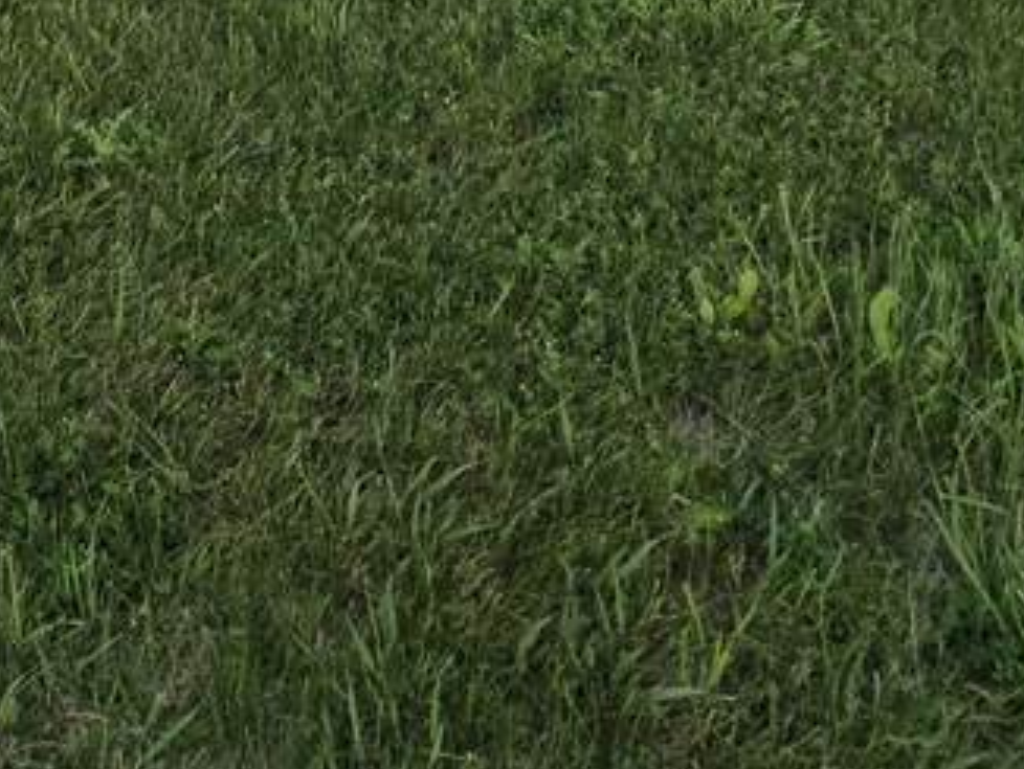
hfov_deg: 33.0
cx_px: -88
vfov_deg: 19.8
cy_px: -662
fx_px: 1510
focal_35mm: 51
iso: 50
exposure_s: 1/2000
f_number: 2.2
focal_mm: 2.2
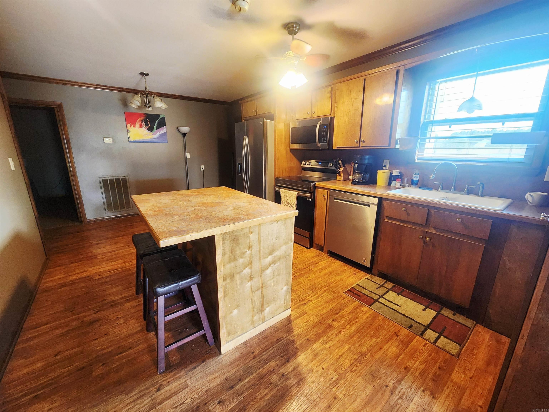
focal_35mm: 13
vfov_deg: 89.9
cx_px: 274
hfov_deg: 106.2
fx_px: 206
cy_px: 206
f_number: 2.2
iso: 400
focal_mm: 2.2
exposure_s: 1/60.2
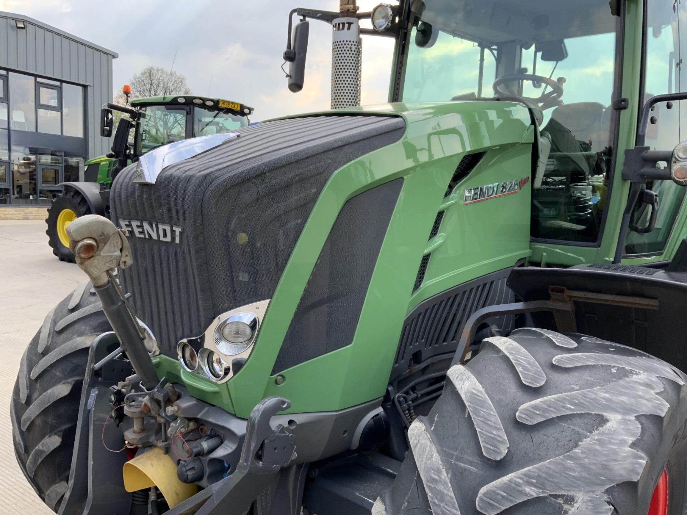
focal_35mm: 29
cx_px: 344
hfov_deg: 61.7
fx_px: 576
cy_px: 258
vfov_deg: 48.2
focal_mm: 3
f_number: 1.8
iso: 16
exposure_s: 1/345
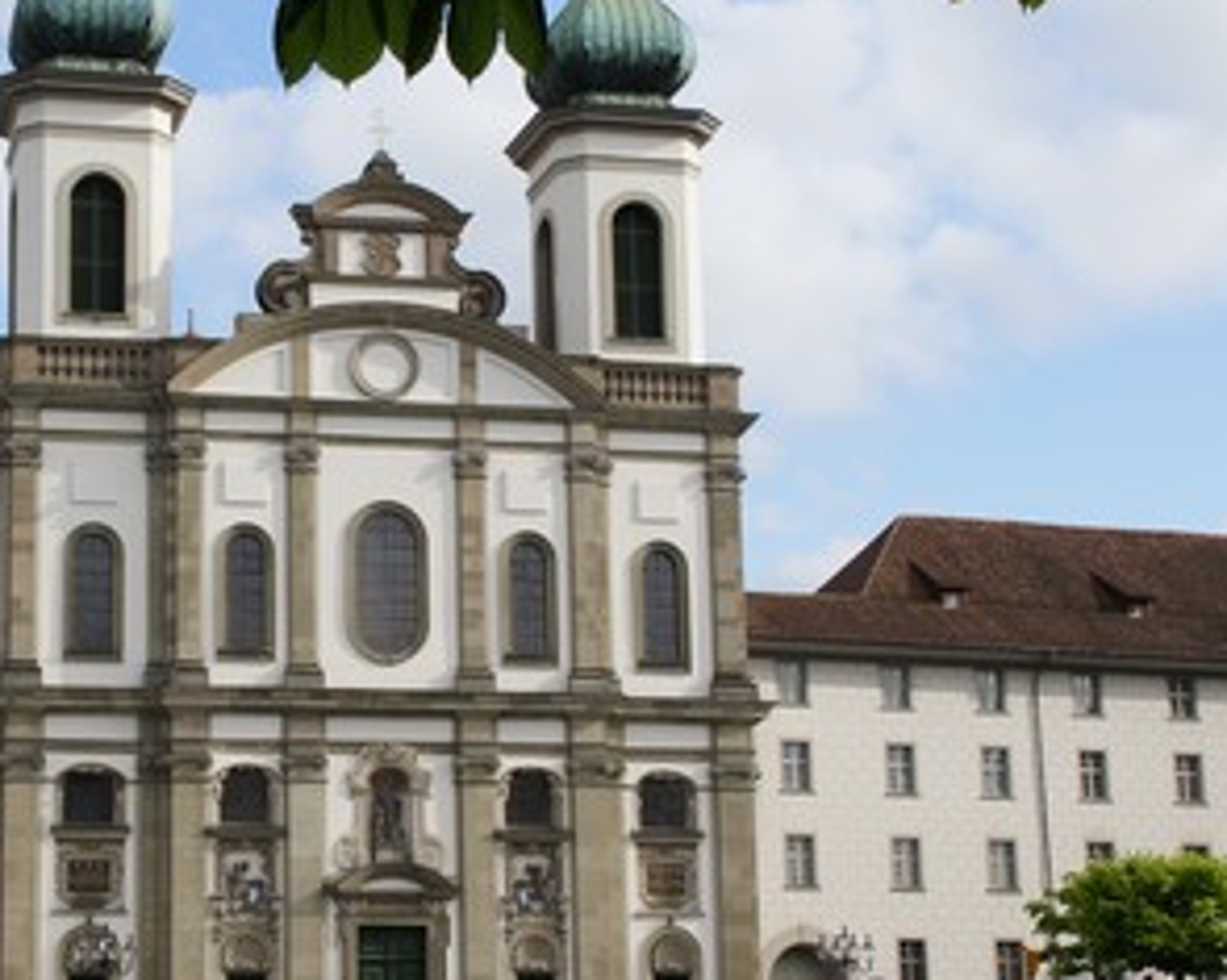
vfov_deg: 23.1
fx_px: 2396
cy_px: 511
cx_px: 342
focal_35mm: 66
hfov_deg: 28.4
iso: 100
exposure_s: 1/100
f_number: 13
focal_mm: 30
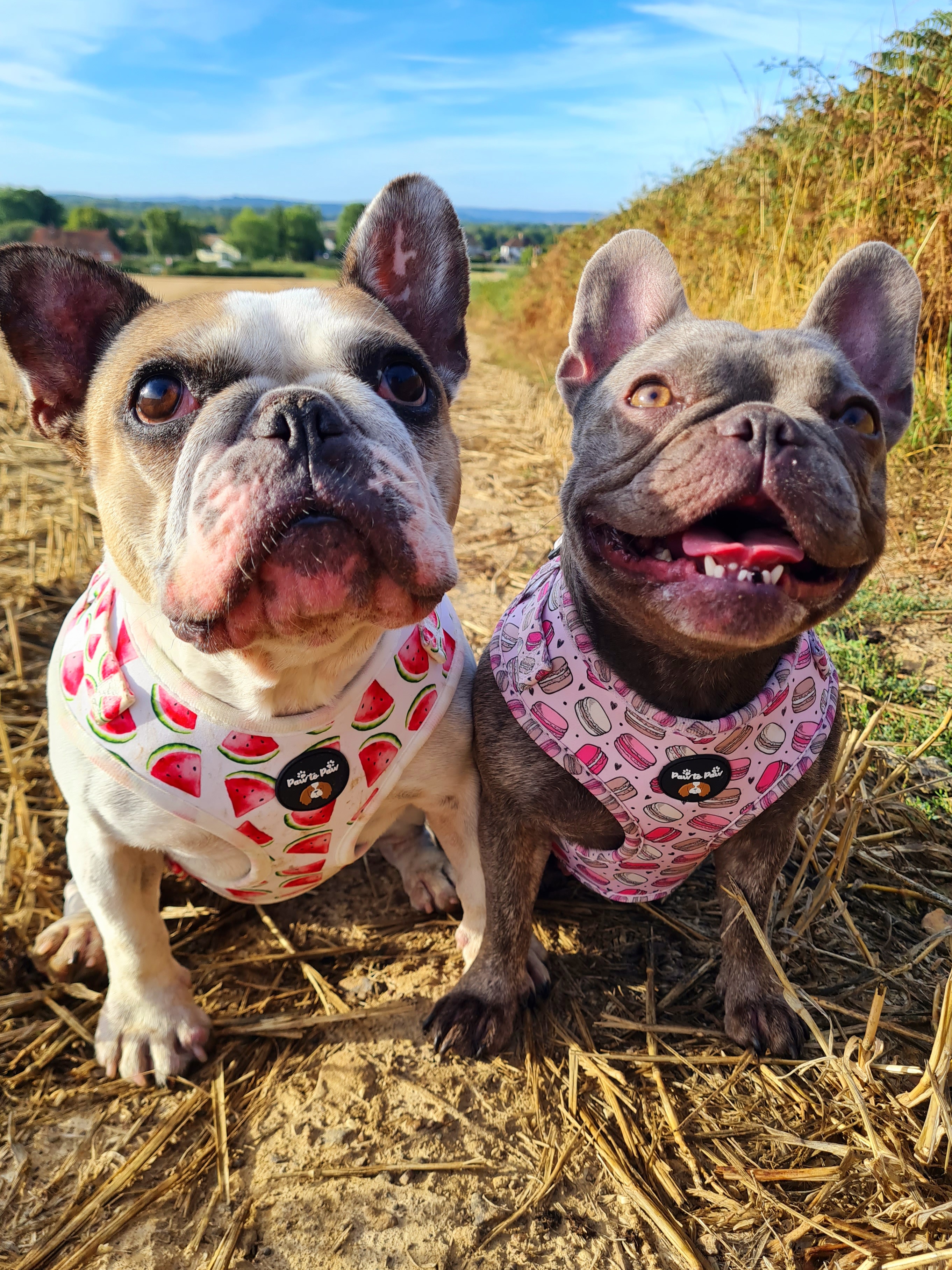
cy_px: 635
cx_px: 476
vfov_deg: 67.3
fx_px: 953
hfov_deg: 53.1
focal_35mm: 26
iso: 50
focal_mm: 5.4
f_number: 1.8
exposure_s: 1/833
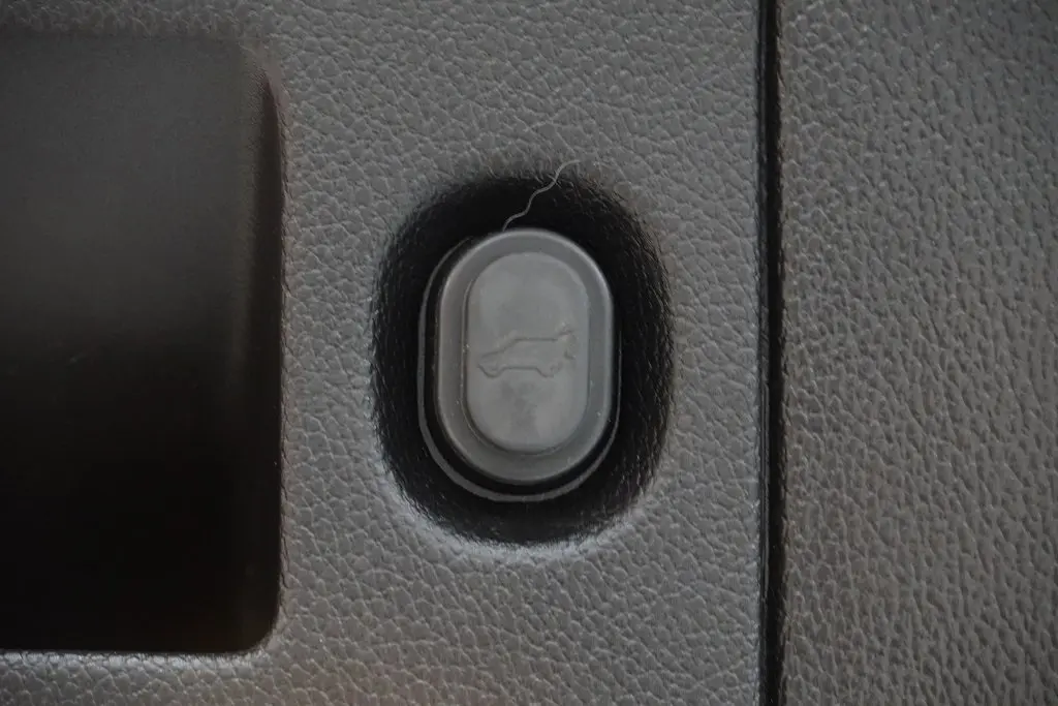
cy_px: 353
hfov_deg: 12.7
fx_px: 4761
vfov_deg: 8.5
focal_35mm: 162
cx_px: 529
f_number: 5.6
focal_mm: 108
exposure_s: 1/15
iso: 6400
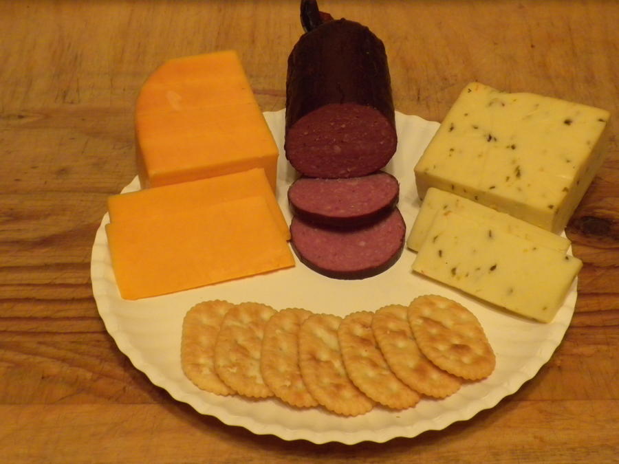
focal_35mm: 52
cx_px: 310
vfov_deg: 28.0
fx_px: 930
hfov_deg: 36.8
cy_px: 232
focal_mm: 9.1
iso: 400
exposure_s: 1/20
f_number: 4.3
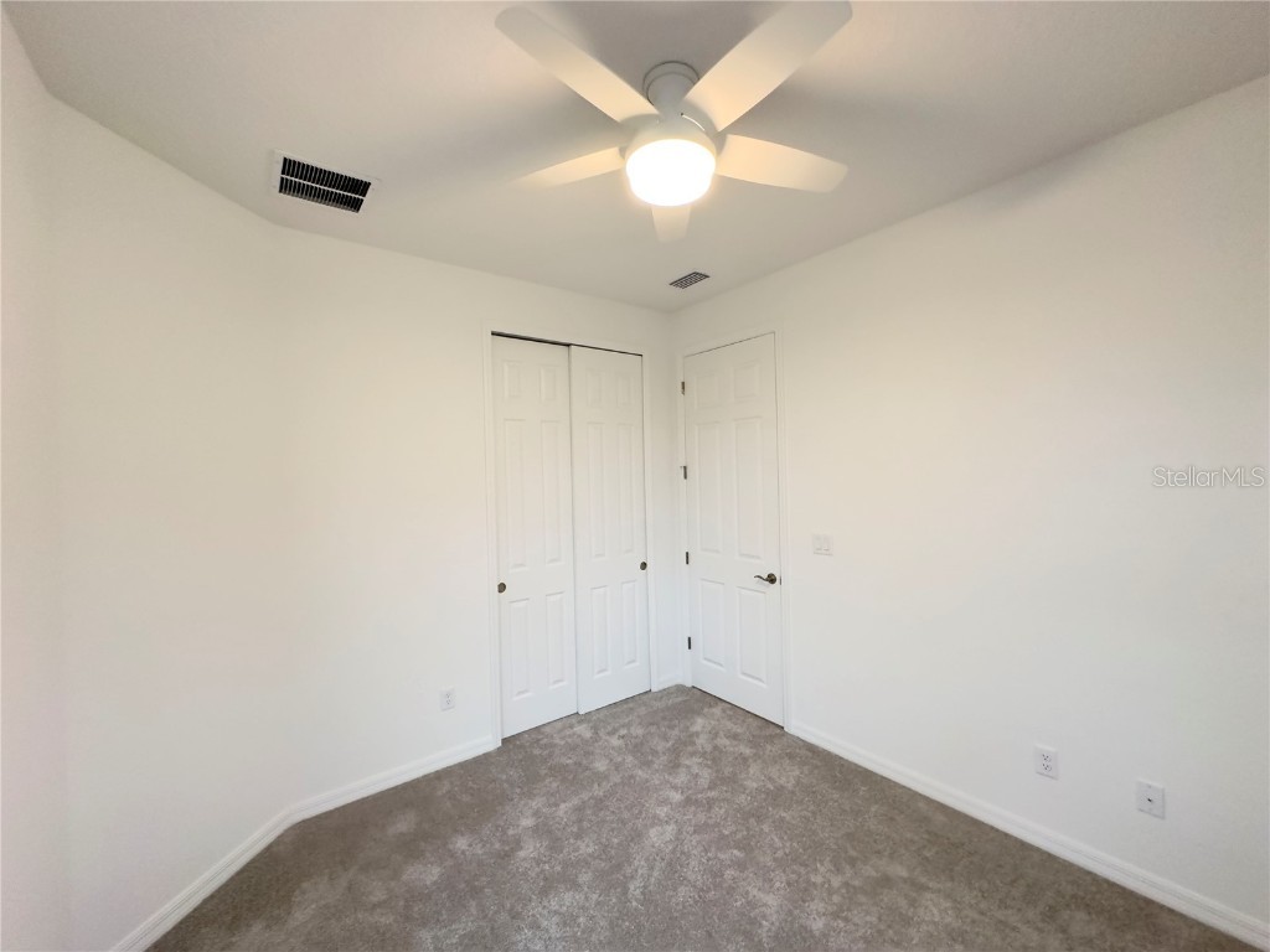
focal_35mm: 14
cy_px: 476
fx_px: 514
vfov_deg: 85.7
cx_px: 635
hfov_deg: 102.1
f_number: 2.2
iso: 320
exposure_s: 1/60
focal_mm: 2.22
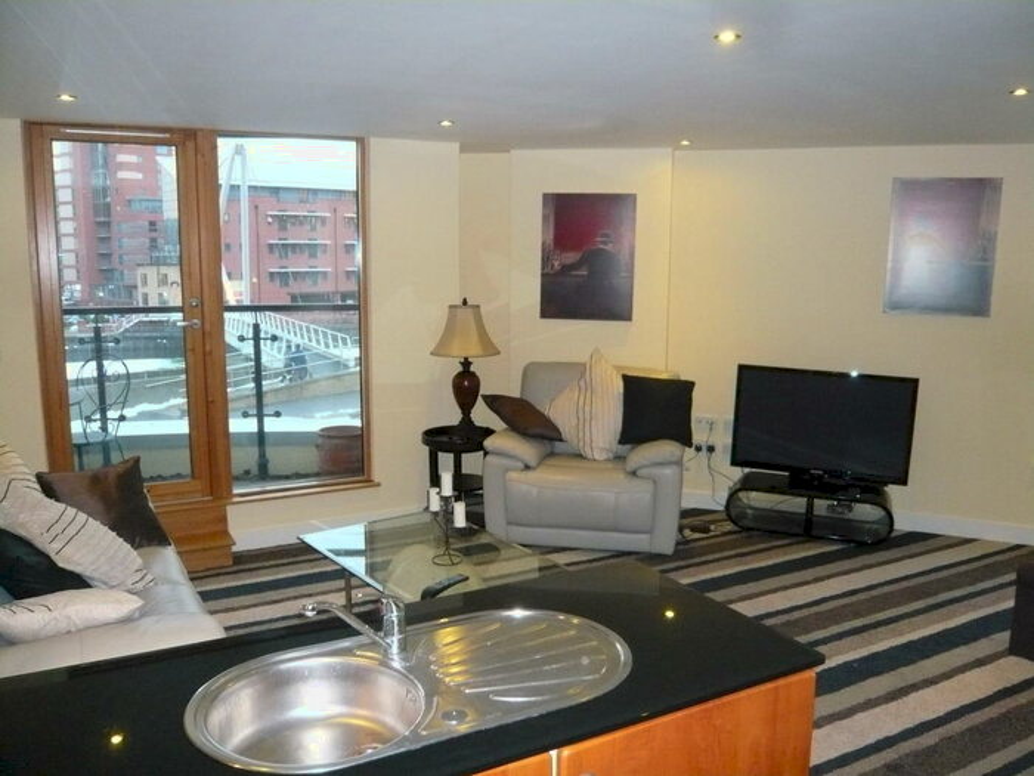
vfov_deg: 49.7
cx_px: 517
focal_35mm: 28
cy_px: 388
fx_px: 836
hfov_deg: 63.4
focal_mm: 4.6
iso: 400
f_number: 2.8
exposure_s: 1/30
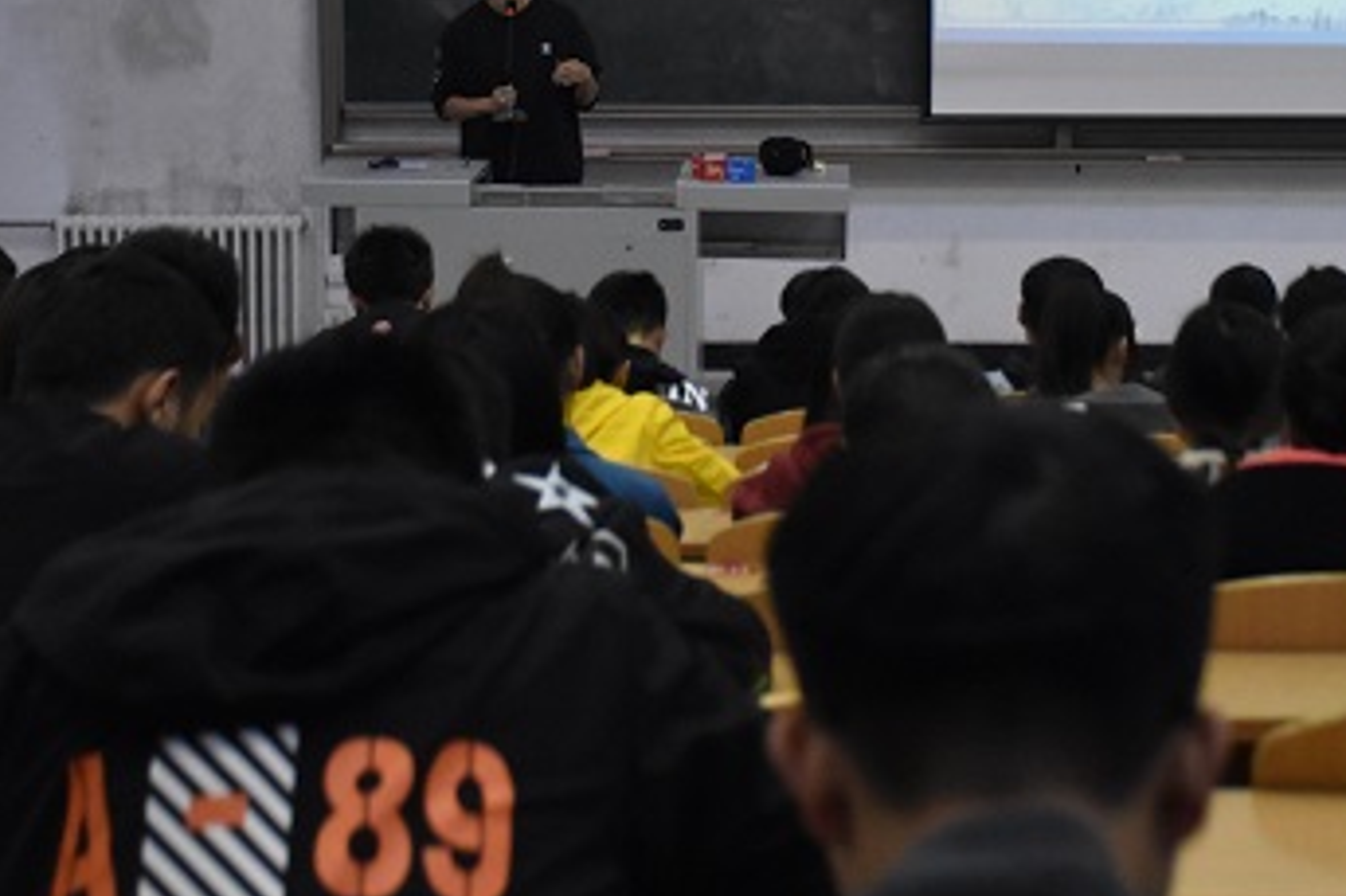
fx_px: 3550
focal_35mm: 95
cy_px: 239
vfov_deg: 14.3
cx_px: 841
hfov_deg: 21.4
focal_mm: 34
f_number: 4.2
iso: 3200
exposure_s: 1/200
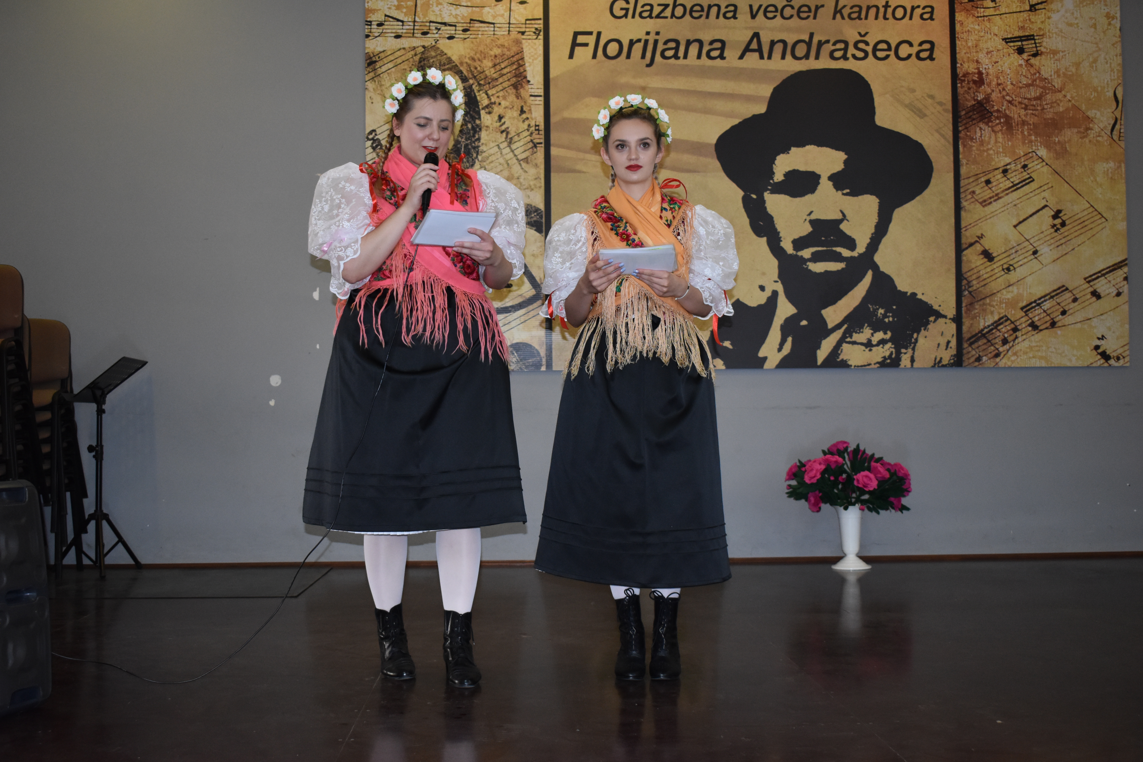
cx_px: 572
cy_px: 381
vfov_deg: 30.8
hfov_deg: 45.0
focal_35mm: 44
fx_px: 1381
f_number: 4.2
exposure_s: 1/125
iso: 1400
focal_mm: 29
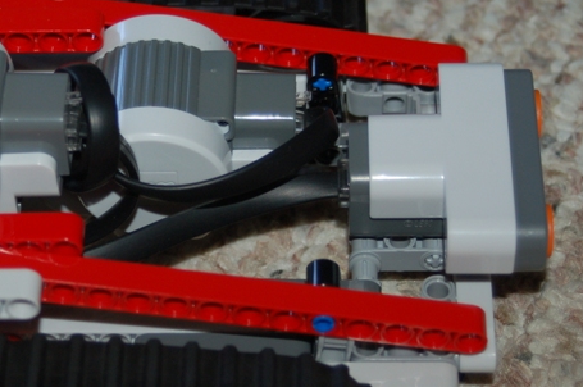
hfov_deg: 15.8
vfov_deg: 10.6
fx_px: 2086
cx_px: 118
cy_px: 205
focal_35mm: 129
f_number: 5
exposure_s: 1/60
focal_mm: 52
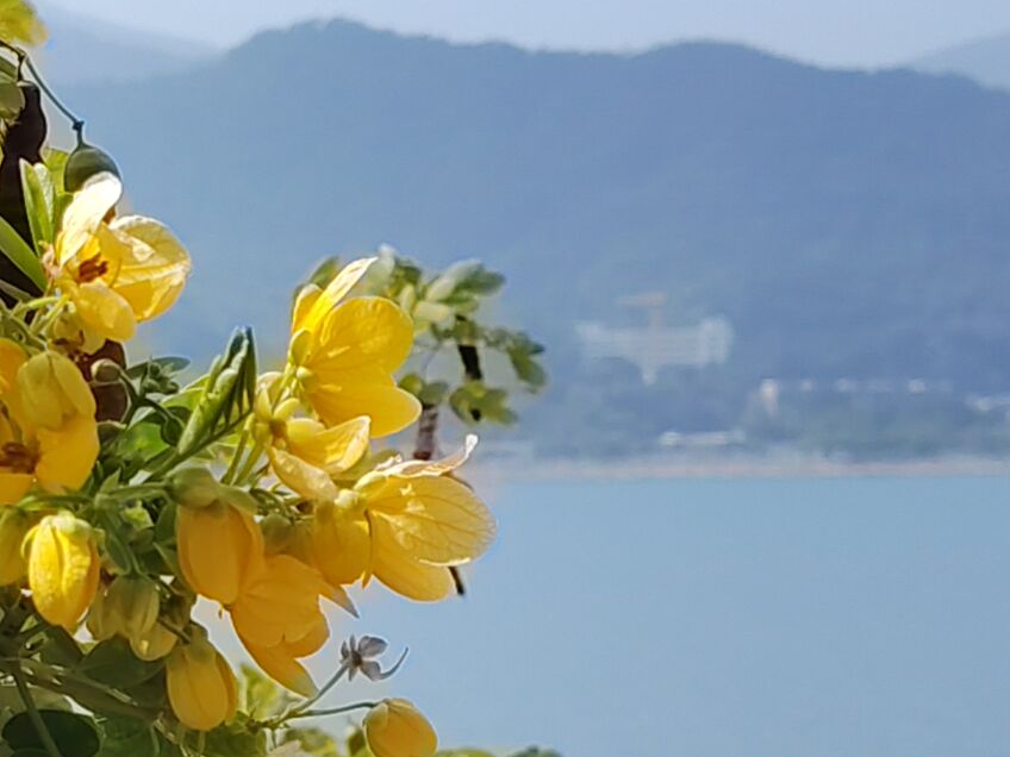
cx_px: 286
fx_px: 3764
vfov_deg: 11.5
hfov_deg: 15.2
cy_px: 507
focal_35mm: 129
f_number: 1.75
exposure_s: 1/1047
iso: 100
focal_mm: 5.25
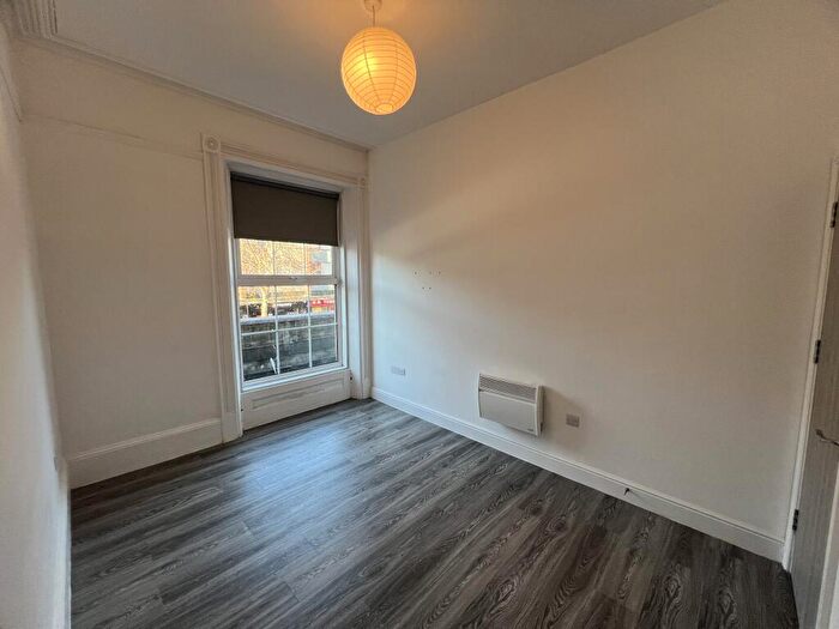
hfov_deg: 106.2
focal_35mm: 13
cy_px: 314
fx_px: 315
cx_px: 420
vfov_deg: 89.9
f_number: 1.8
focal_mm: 1.57
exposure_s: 1/100
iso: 100
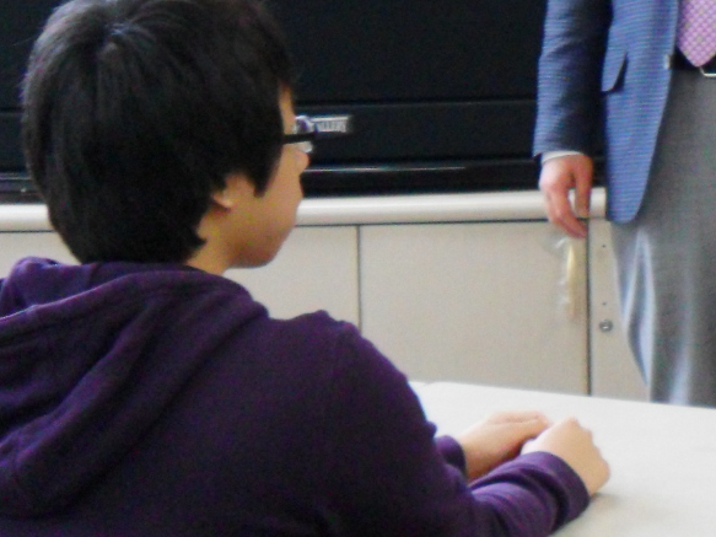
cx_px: 969
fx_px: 2544
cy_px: 90
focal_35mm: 123
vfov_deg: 12.0
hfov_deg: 15.2
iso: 200
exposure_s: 1/30
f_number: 3
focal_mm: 6.3
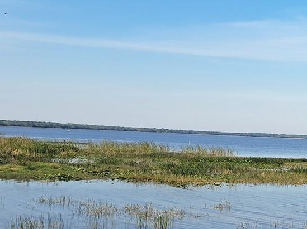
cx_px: 395
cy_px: 111
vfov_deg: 21.0
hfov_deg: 24.4
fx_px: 620
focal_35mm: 70
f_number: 1.8
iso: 50
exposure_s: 1/596
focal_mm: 5.23
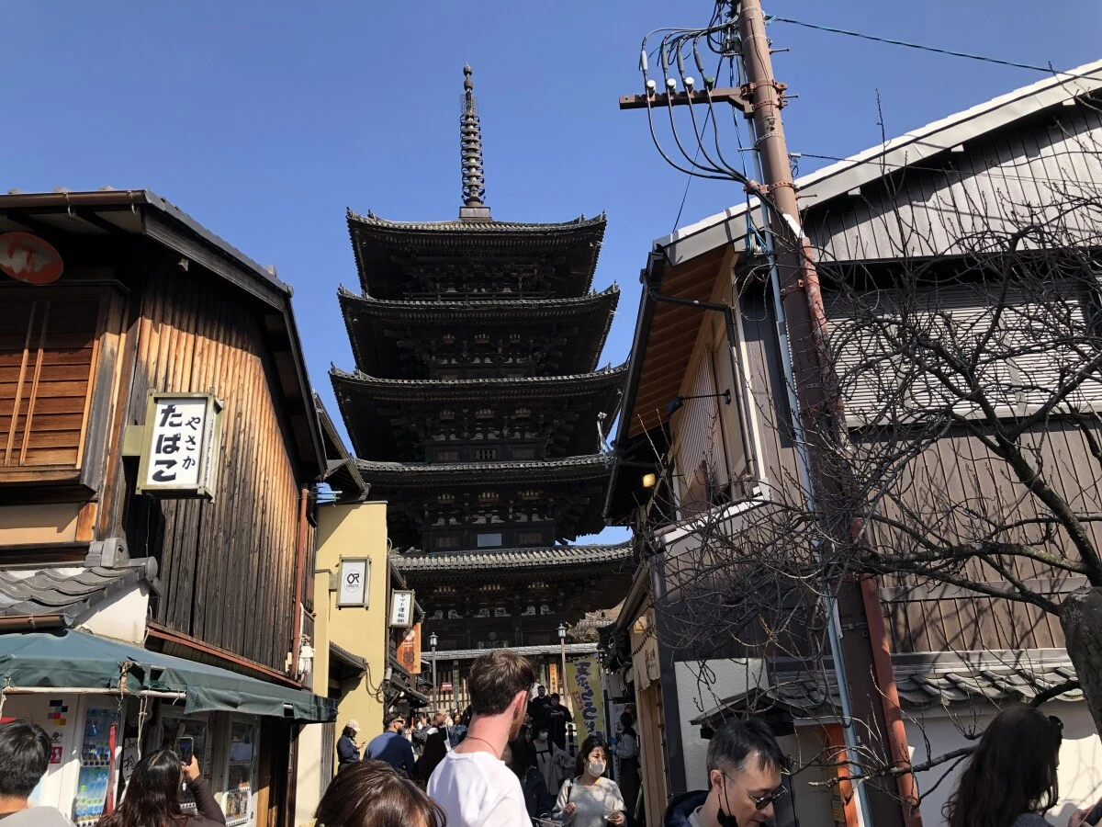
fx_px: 891
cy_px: 414
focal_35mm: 28
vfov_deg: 49.7
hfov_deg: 63.4
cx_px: 551
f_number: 1.8
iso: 20
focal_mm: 4
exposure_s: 1/873
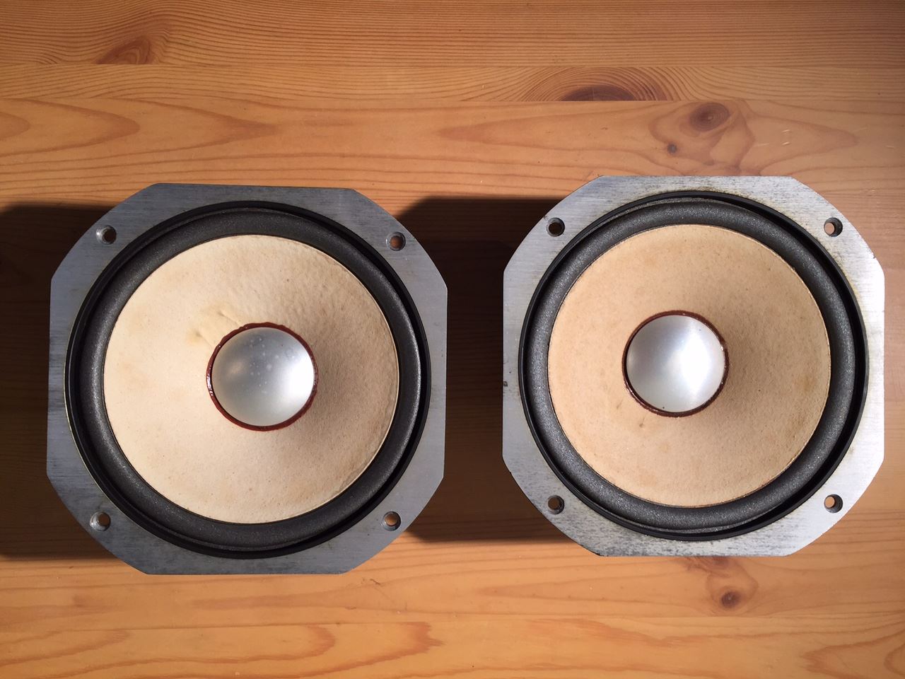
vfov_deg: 48.2
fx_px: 758
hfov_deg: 61.7
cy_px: 340
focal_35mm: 29
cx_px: 452
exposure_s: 1/229
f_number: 2.2
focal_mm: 4.15
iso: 32
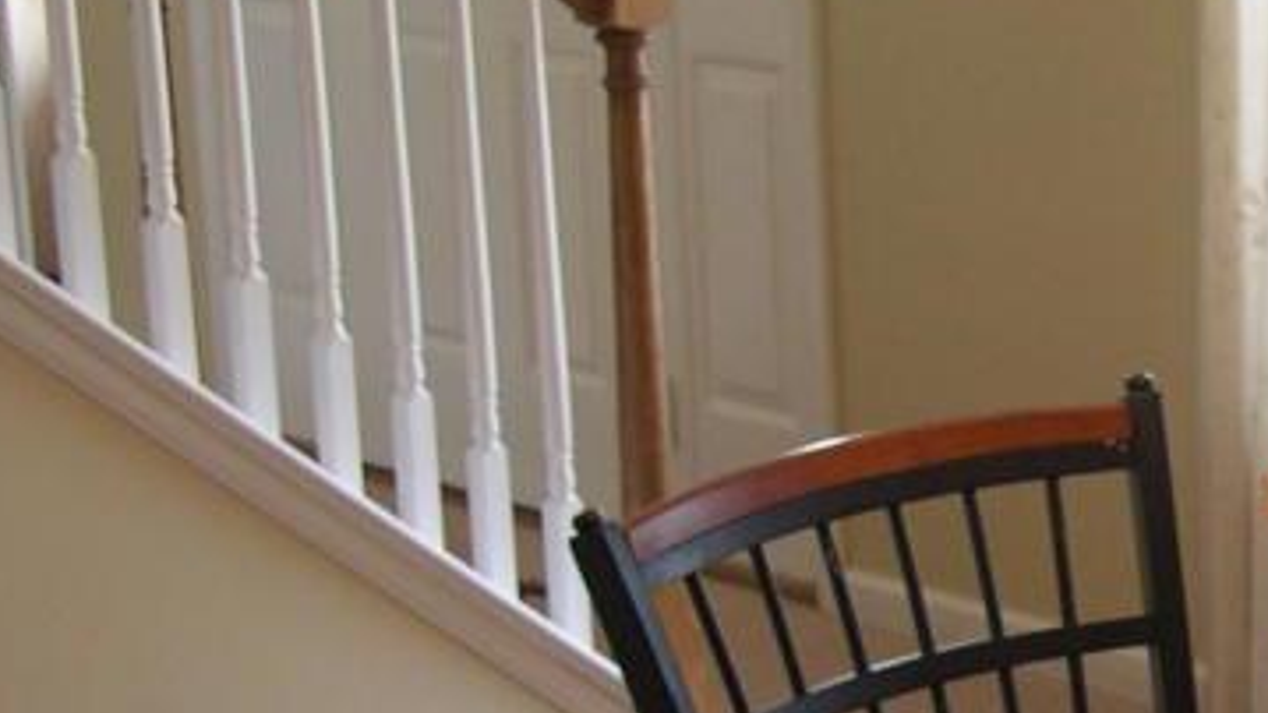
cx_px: 1540
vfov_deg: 10.3
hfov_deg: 17.3
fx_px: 3968
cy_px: 515
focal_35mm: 118
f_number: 2.8
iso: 100
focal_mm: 8
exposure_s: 1/41.4
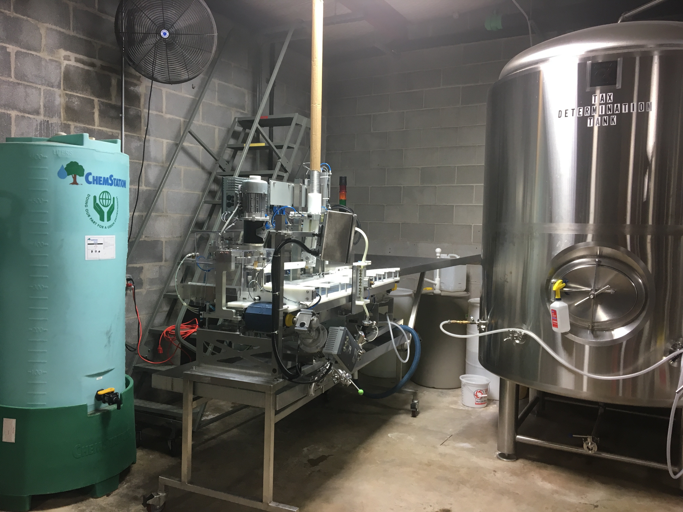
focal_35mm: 29
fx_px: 572
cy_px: 256
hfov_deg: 61.7
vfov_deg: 48.2
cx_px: 342
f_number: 2.2
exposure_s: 1/30
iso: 64
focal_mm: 4.15
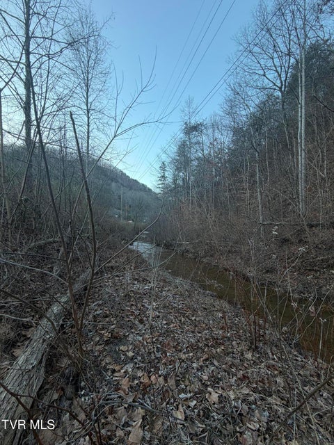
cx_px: 167
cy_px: 222
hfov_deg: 85.7
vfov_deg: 102.1
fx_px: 180
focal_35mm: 14
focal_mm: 2.22
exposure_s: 1/191
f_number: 2.2
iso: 40
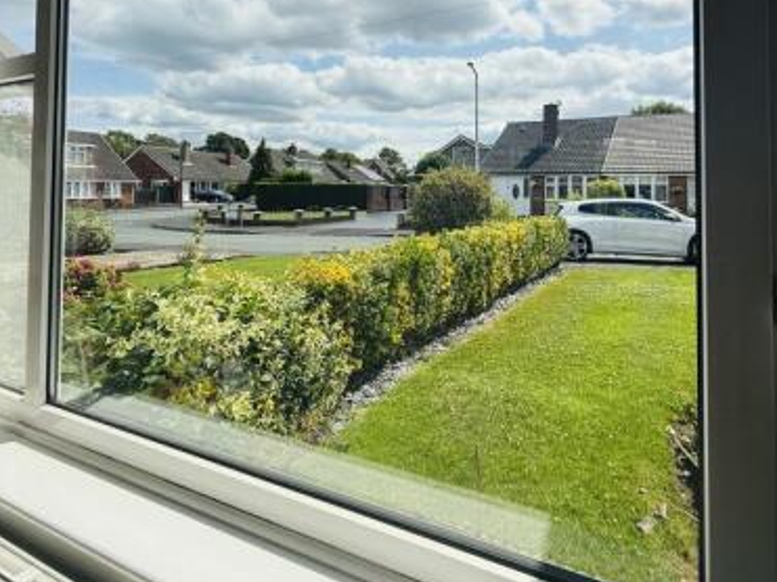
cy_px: 175
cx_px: 458
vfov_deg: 59.0
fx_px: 494
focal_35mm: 22
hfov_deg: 75.7
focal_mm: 2.22
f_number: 2.2
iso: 50
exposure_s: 1/2717
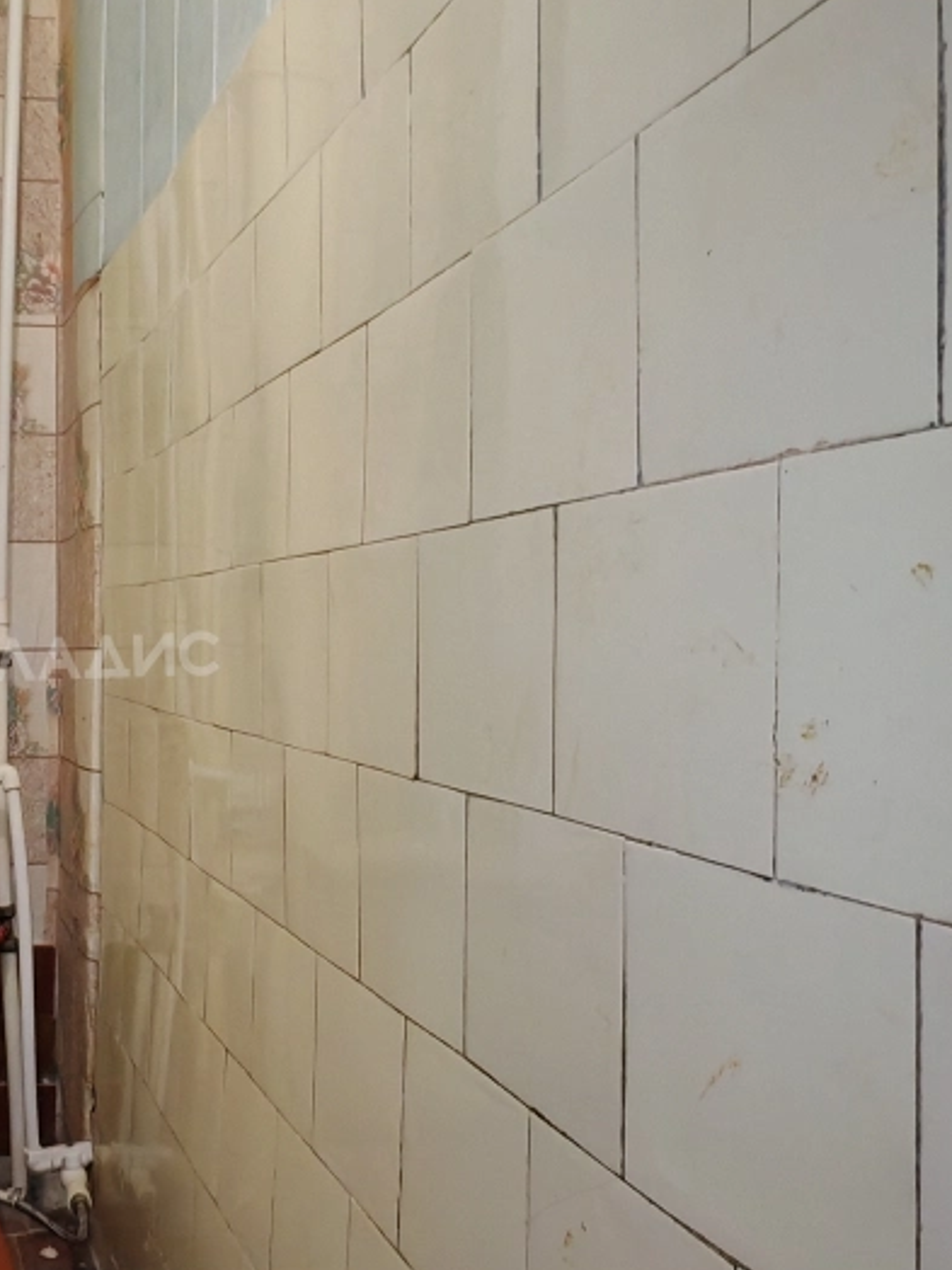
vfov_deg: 55.3
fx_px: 1210
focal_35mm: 33
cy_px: 657
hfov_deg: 38.9
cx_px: 41
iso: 320
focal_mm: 1.96
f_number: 2.2
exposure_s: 1/17
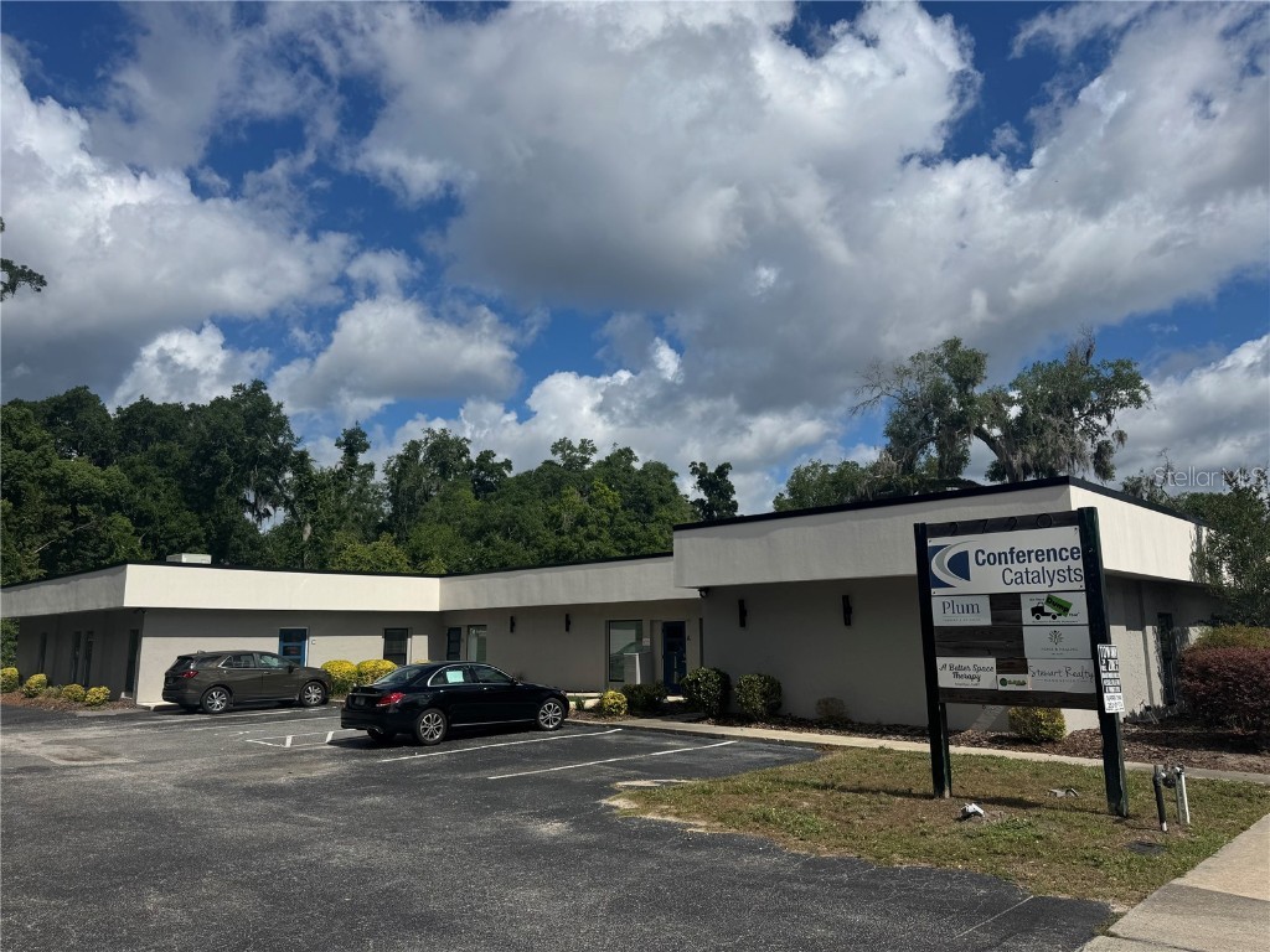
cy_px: 476
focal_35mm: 24
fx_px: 881
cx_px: 635
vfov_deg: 56.8
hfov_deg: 71.6
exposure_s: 1/9009
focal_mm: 6.76
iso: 80
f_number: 1.78
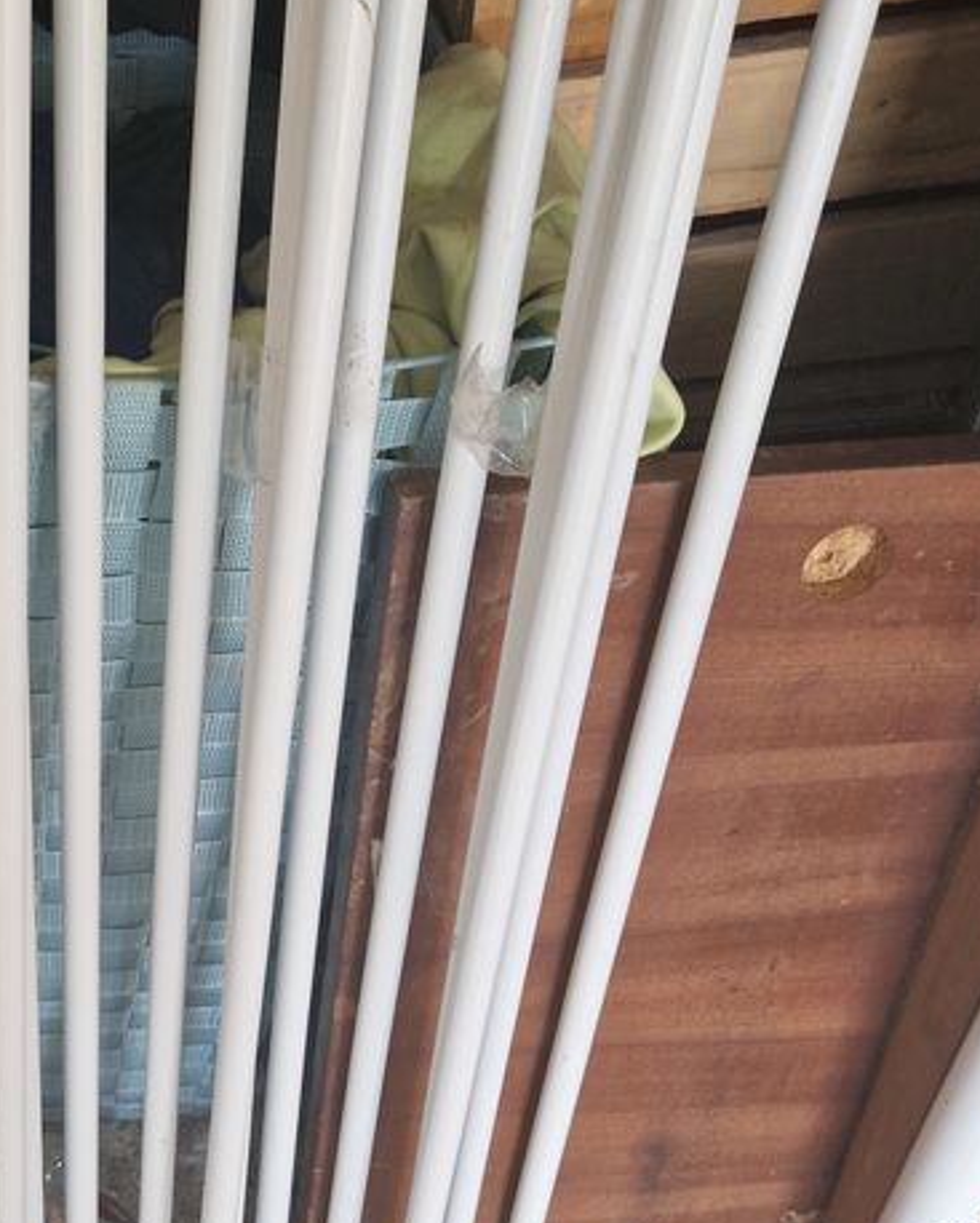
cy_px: 758
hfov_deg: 29.3
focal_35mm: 49
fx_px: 1775
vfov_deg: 37.8
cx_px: 48
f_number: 1.8
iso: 500
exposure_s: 1/100
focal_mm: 5.4
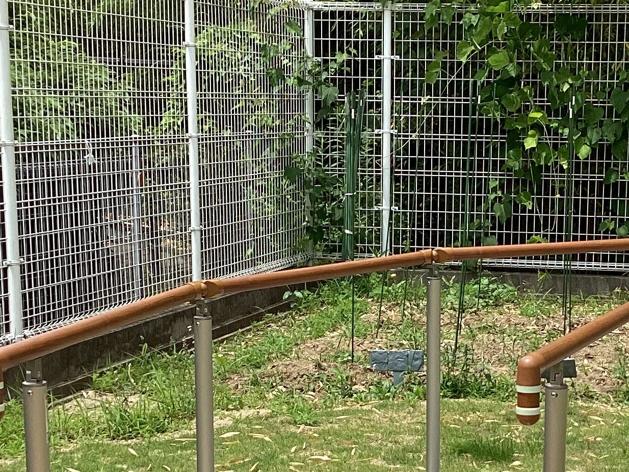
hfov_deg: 23.6
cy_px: 398
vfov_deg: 17.8
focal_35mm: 82
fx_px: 1490
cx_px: 455
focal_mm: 3.3
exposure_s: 1/959
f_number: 2.4
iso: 25
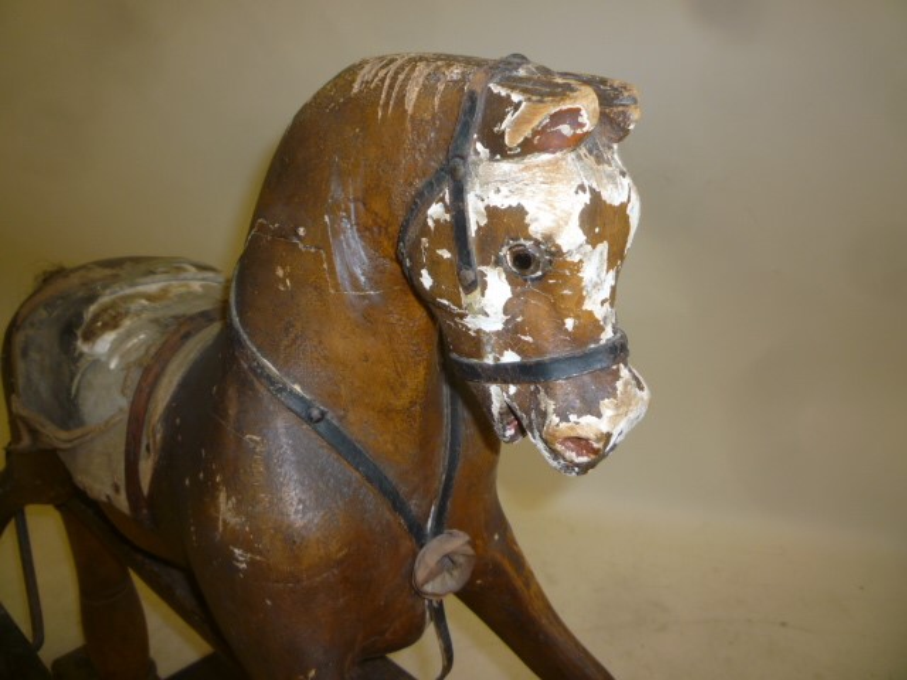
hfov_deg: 61.7
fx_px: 760
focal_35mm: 29
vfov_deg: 48.2
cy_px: 340
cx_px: 454
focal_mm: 5.2
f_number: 3.3
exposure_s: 1/30
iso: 100
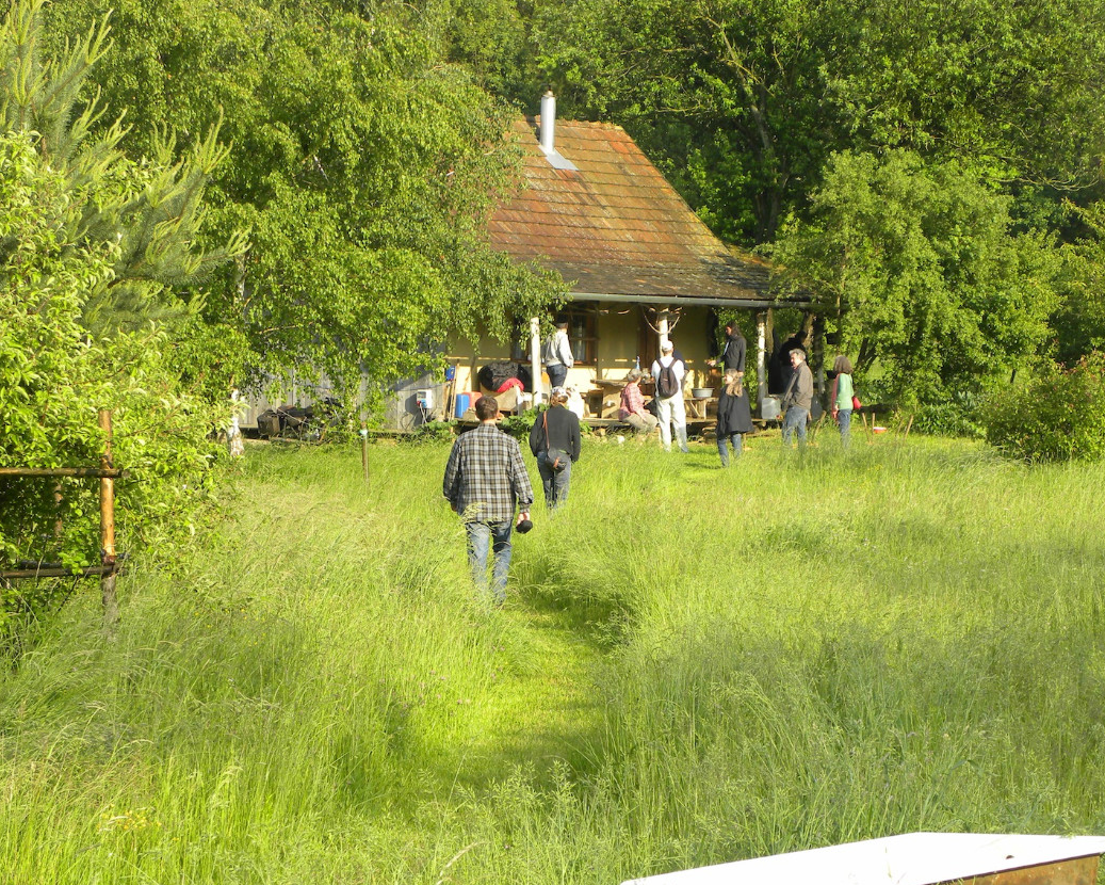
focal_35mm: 96
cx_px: 618
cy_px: 471
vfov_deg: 16.0
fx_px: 3140
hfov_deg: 19.9
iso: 64
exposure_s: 1/180
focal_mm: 15.1
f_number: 4.5
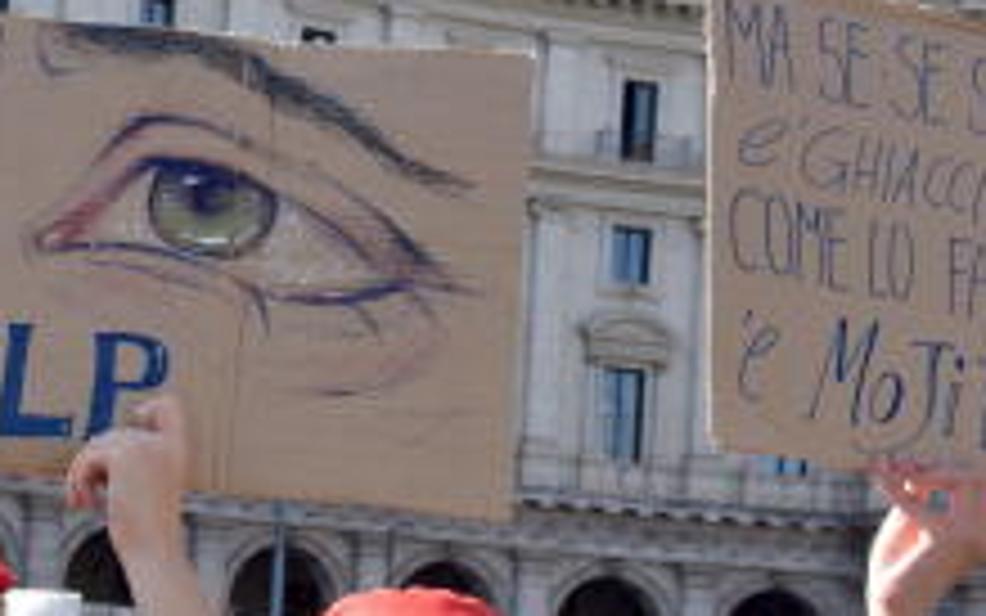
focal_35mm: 97
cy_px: 567
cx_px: 97
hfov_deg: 21.0
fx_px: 2607
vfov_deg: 13.4
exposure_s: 1/400
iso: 500
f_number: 13
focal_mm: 48
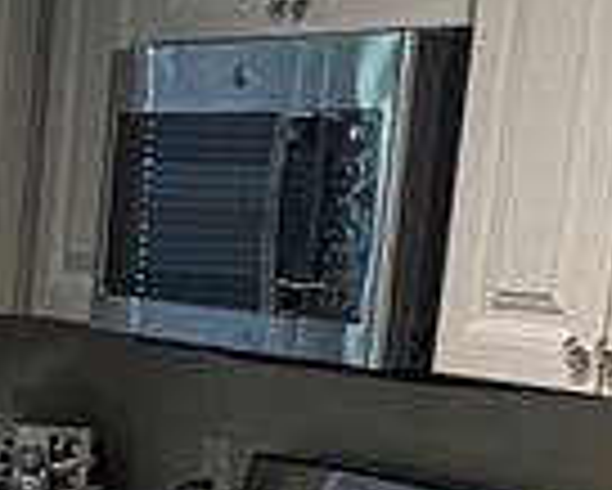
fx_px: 2501
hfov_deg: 13.2
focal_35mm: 138
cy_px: 737
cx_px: -306
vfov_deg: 10.8
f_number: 1.6
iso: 160
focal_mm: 5.1
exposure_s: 1/60
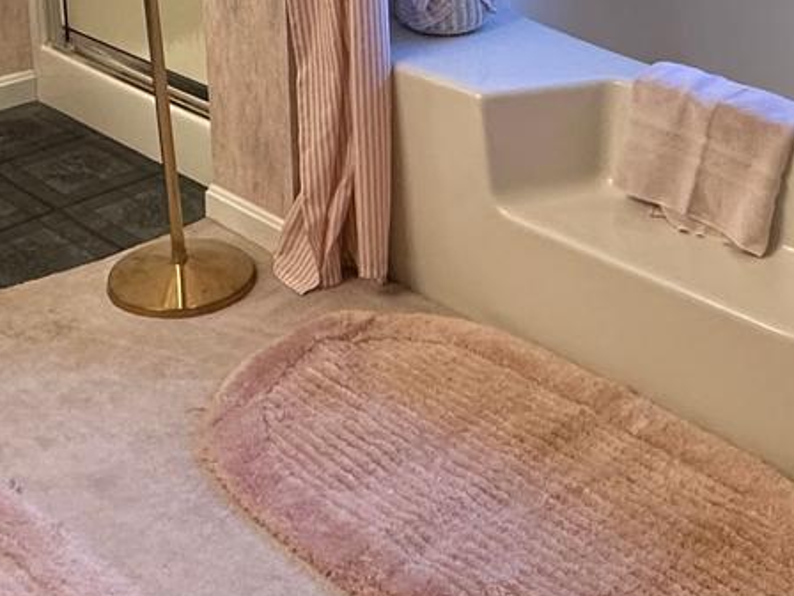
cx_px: 284
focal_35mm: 64
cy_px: -62
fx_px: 1468
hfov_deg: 30.1
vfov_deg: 21.7
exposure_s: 1/120
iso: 250
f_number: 2.2
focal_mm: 2.22
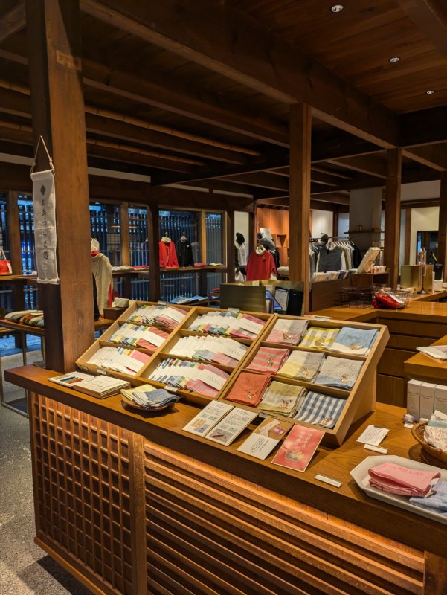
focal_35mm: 25
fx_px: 430
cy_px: 298
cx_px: 224
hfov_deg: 54.9
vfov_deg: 69.4
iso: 65
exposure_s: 1/60
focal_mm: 5.43
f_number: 1.89
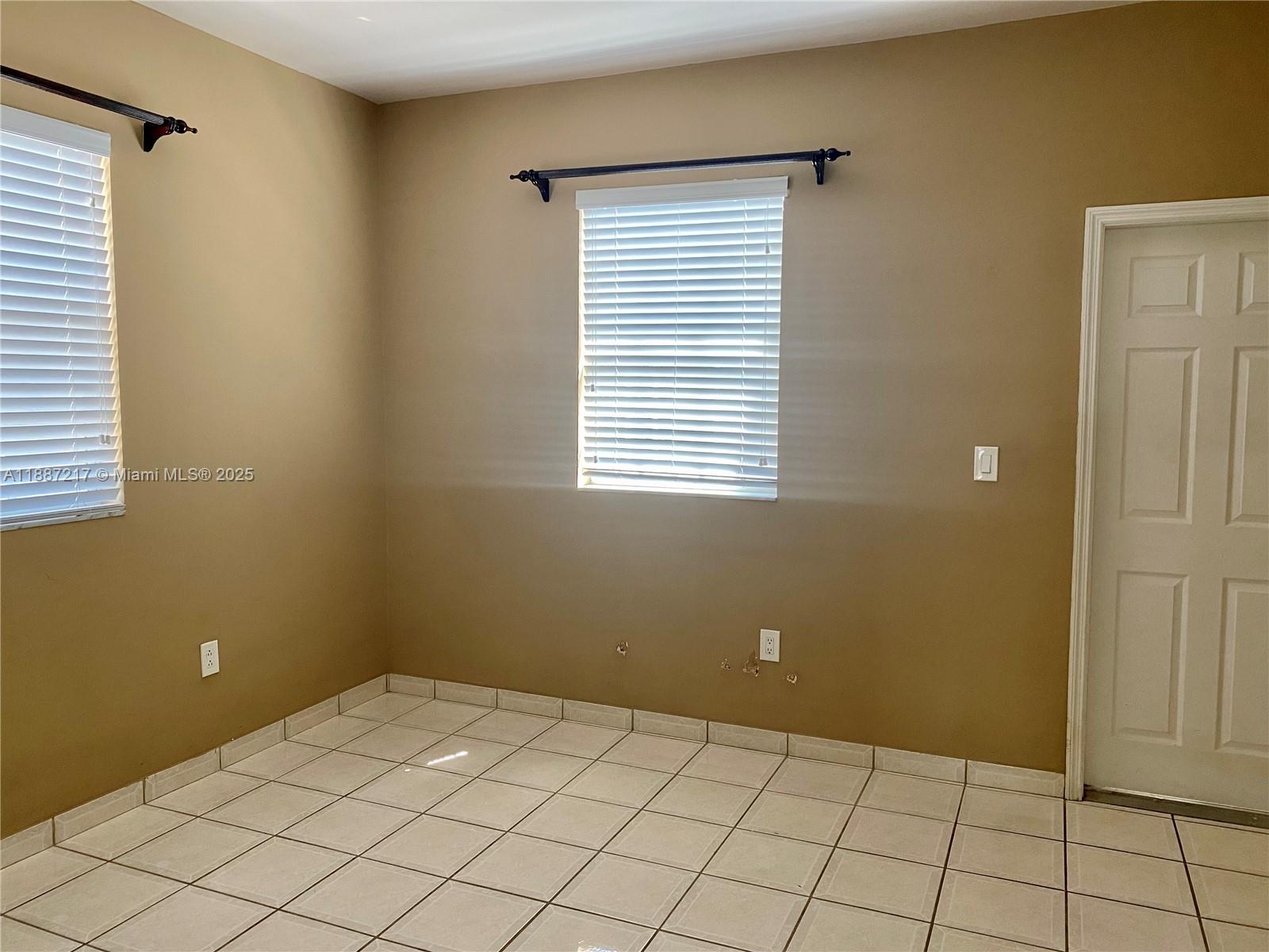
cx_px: 634
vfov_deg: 53.1
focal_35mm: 26
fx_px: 953
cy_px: 476
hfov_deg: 67.3
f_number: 1.8
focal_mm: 4.25
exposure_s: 1/67
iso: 125
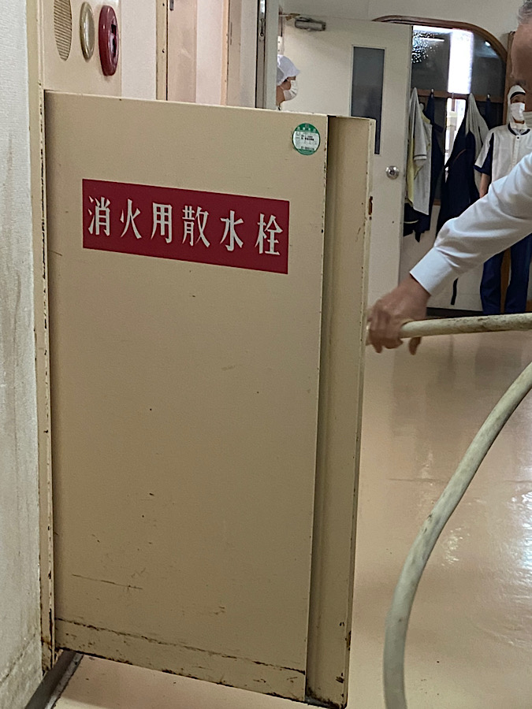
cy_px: 354
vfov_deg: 67.3
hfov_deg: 53.1
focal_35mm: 26
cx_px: 266
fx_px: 533
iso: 320
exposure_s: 1/60
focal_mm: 4.25
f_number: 1.8
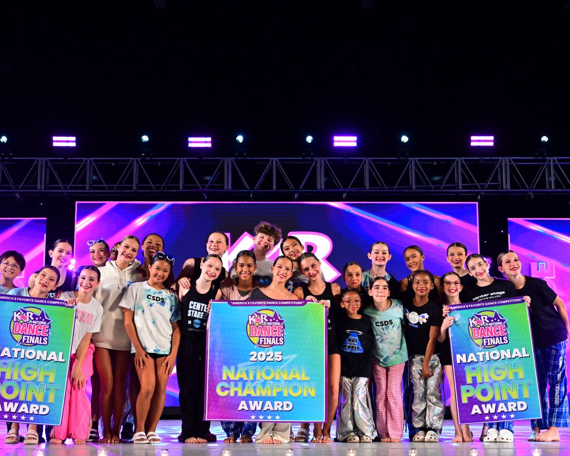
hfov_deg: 32.5
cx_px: 280
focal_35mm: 58
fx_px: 979
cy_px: 209
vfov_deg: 26.2
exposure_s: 1/500
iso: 3200
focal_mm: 47
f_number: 4
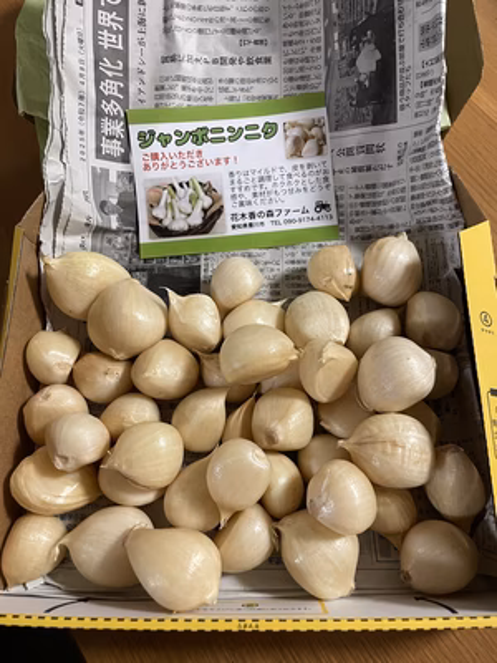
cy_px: 332
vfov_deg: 67.3
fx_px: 498
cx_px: 248
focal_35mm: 26
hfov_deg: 53.1
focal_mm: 4.2
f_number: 1.6
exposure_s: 1/50
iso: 320
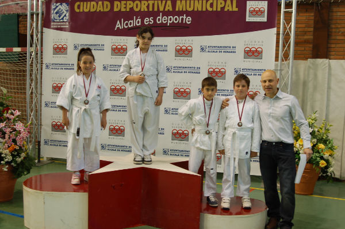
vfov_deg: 31.8
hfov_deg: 46.5
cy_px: 114
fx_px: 402
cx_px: 172
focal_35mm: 42
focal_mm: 28
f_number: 3.5
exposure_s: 1/50
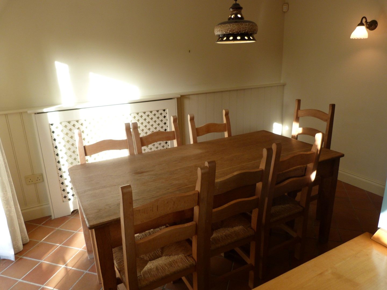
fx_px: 279
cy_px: 145
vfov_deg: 54.9
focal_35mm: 25
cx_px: 194
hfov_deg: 69.4
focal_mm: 4.5
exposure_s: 1/60
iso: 125
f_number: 2.8
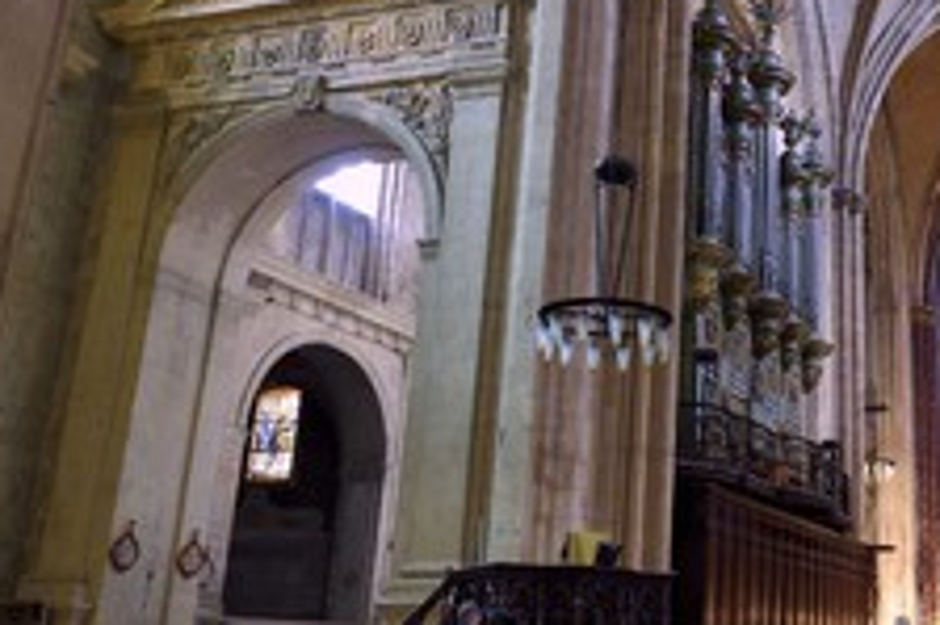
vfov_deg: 29.8
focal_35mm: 45
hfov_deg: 40.0
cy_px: 256
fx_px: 1174
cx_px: 864
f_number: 5.6
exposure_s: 1/3.33
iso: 800
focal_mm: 24
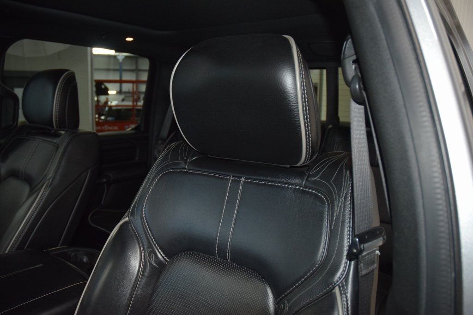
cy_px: 158
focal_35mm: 27
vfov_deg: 47.9
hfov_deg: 67.4
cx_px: 236
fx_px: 355
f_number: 3.5
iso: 1800
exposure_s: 1/100
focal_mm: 18
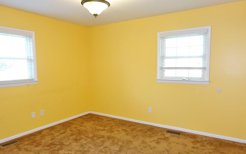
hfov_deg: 72.6
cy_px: 80
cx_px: 123
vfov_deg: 49.3
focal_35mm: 25
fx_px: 168
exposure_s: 1/30
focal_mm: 8.8
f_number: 1.8
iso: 160
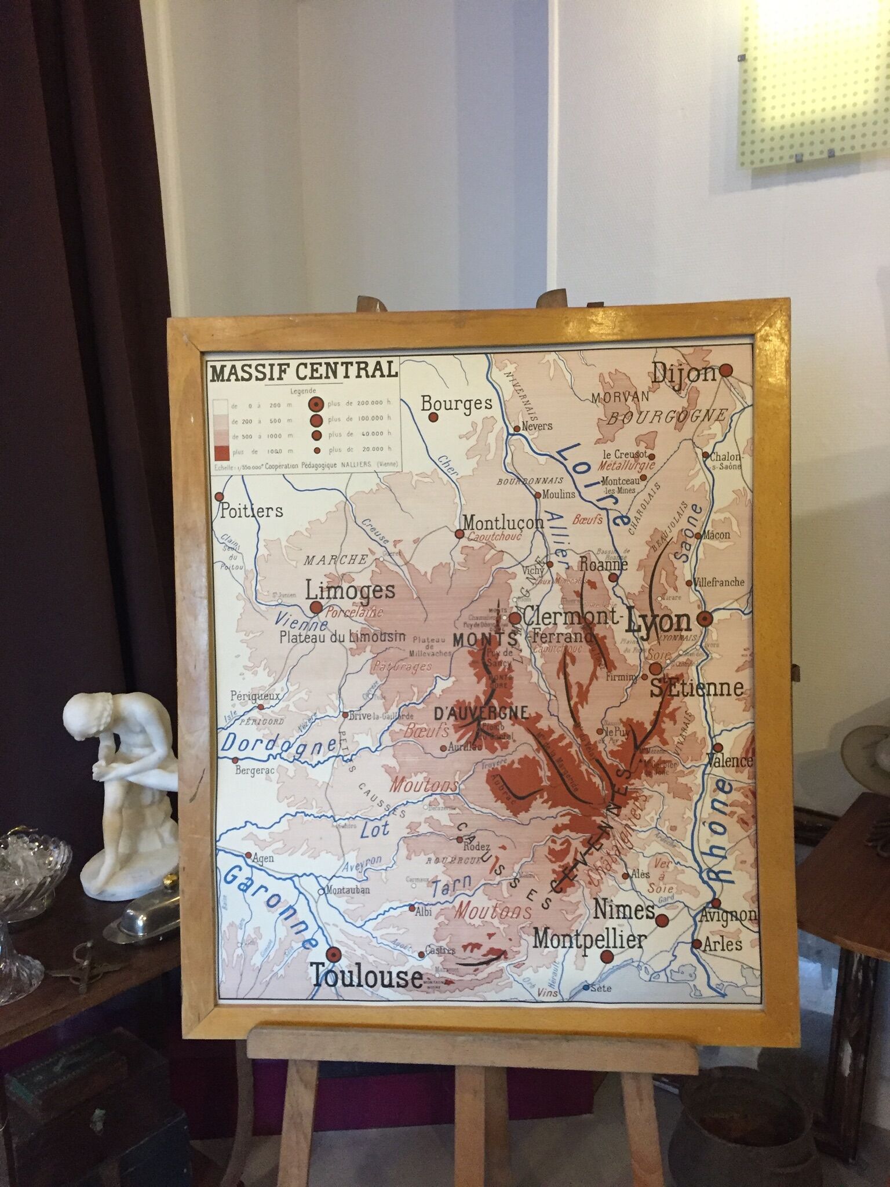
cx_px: 445
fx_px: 994
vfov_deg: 61.7
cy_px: 594
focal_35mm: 29
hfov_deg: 48.2
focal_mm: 4.15
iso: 250
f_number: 2.2
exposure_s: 1/20
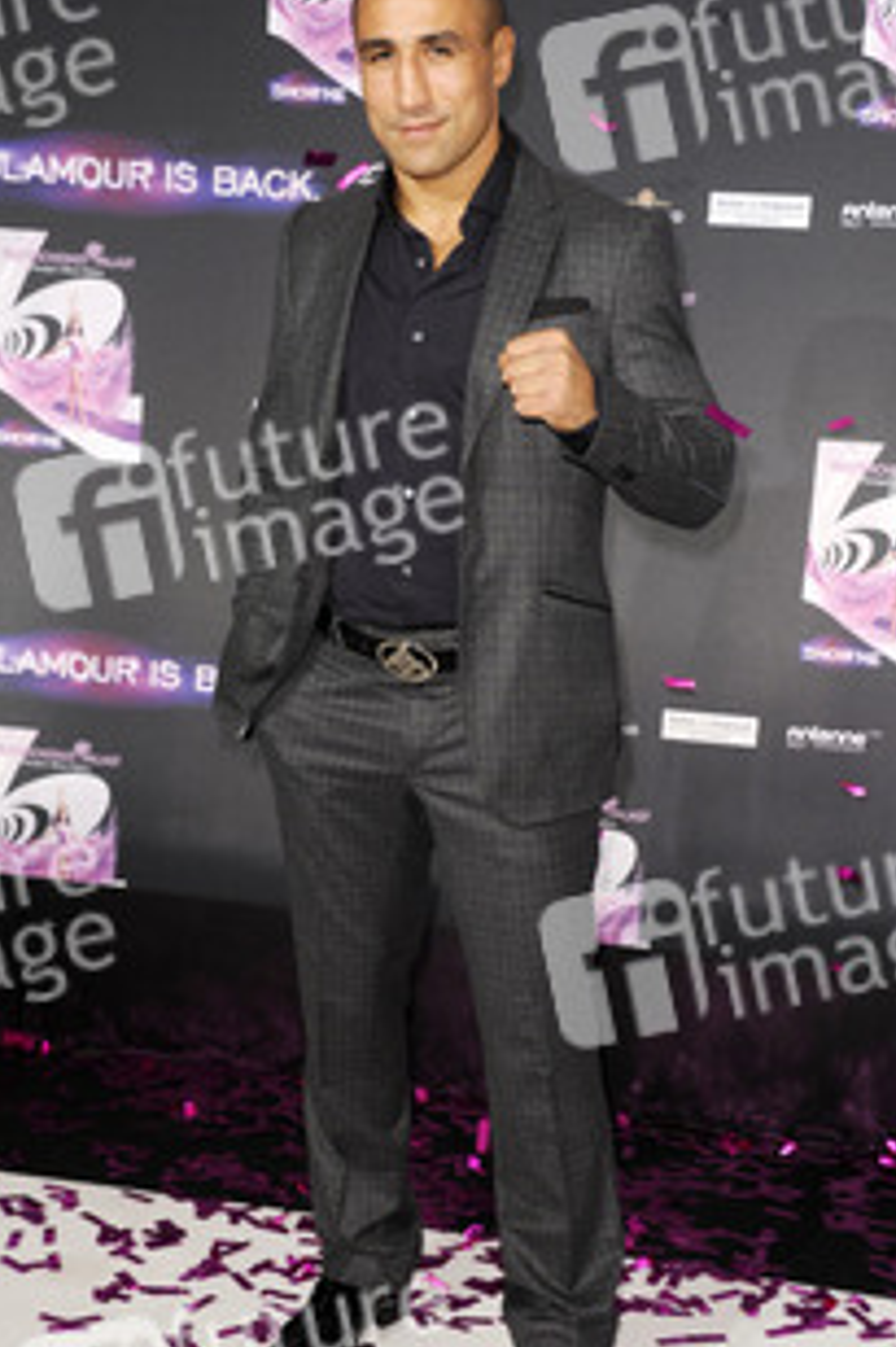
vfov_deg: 31.0
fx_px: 2429
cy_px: 726
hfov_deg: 20.9
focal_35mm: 65
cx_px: 367
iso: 800
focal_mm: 50
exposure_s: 1/160
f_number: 5.6
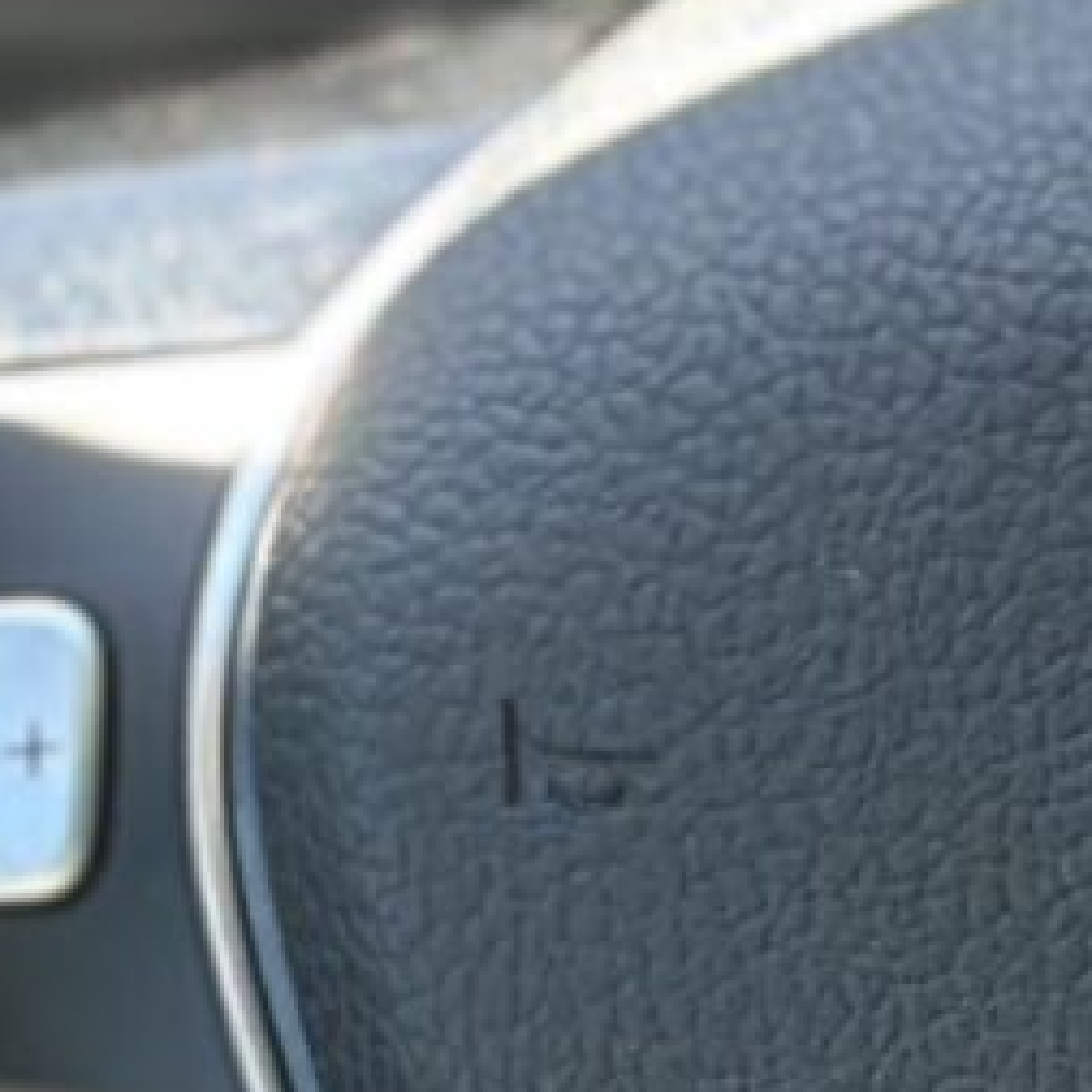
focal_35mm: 430
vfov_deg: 4.1
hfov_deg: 4.1
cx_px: 1584
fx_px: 15347
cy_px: 216
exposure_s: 1/225
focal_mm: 6.86
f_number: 1.78
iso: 80
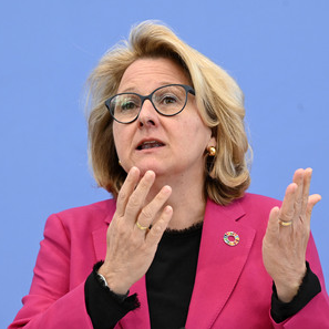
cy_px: 165
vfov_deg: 12.3
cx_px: 156
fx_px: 1527
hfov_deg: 12.3
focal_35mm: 142
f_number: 5.6
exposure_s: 1/400
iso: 2500
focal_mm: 110
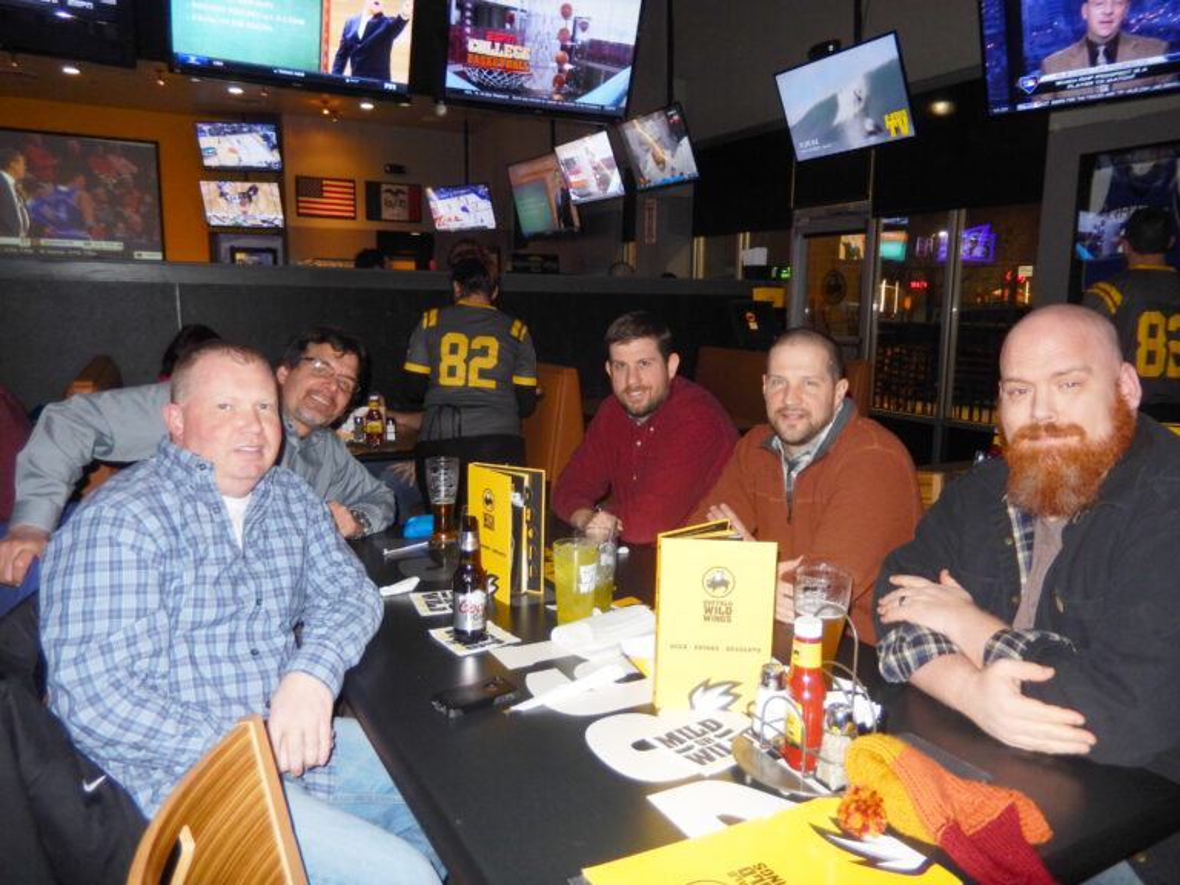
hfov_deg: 69.4
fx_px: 852
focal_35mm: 25
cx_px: 590
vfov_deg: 54.9
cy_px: 442
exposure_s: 1/30
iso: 200
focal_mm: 4.5
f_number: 3.4
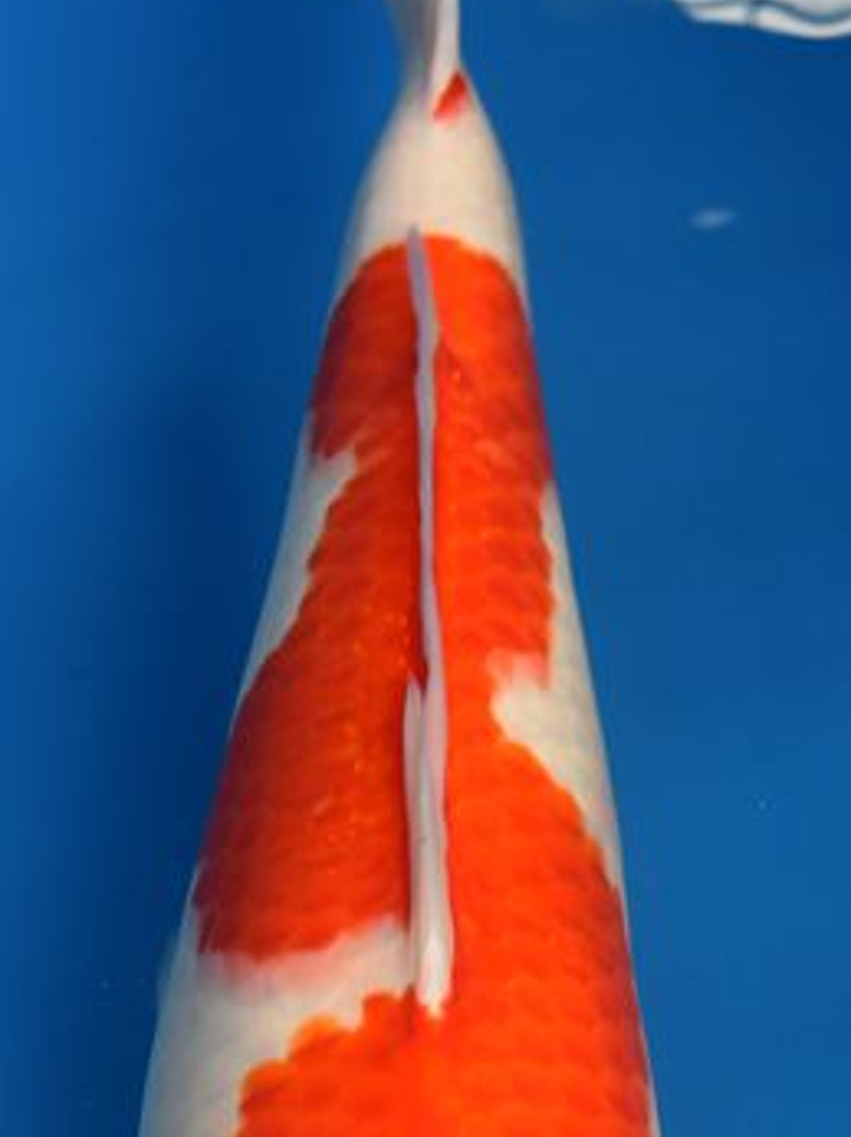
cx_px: 664
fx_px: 4595
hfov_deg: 10.6
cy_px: 1047
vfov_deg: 14.0
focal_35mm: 140
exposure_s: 1/60
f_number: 4
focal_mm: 48
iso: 640
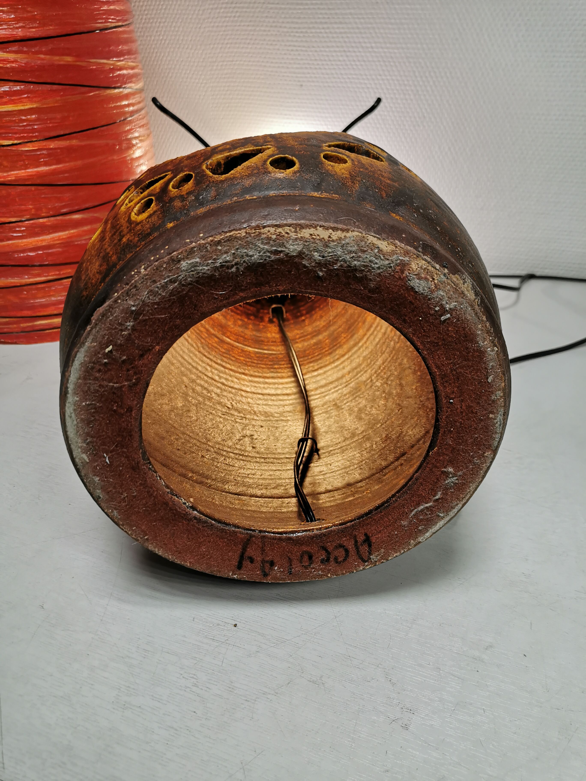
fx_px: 609
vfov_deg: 65.3
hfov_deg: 51.4
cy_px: 390
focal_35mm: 27
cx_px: 293
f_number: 1.8
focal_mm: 5.58
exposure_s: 1/100
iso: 160
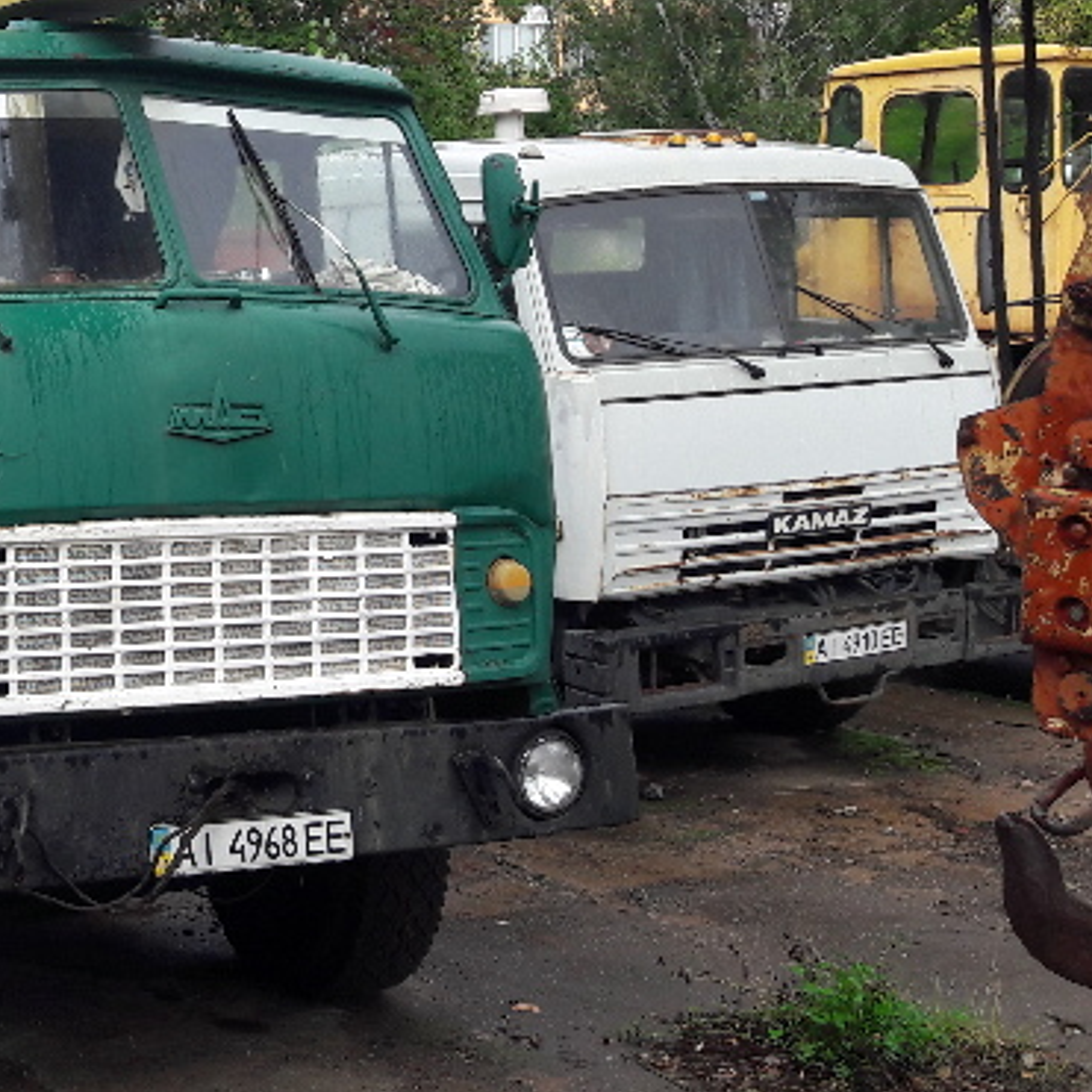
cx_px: -68
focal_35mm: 64
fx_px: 2284
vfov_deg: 26.7
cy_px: 347
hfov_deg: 25.2
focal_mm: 3.7
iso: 40
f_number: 1.9
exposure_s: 1/623
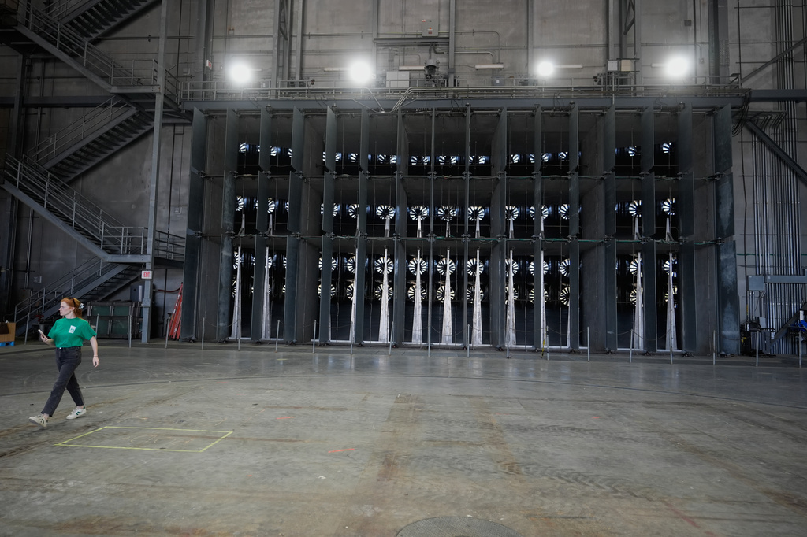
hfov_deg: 76.1
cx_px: 404
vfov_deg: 55.1
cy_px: 268
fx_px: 515
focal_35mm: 23
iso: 1250
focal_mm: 23
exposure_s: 1/1000
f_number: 2.8
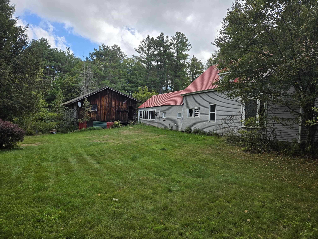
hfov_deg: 73.9
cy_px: 120
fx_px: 211
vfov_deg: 58.9
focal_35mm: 23
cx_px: 159
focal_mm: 5.4
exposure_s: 1/1737
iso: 25
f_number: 1.8
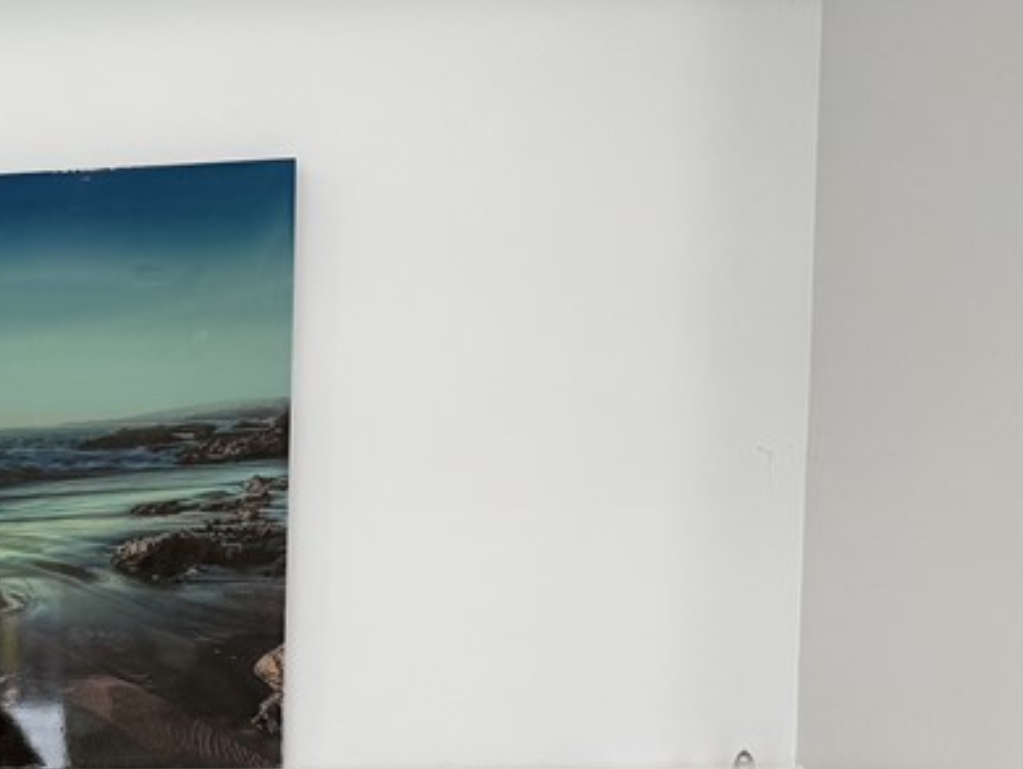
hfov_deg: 26.1
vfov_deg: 22.0
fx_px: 1863
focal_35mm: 63
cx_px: -310
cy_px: 856
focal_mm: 6.76
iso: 250
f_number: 1.78
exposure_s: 1/60
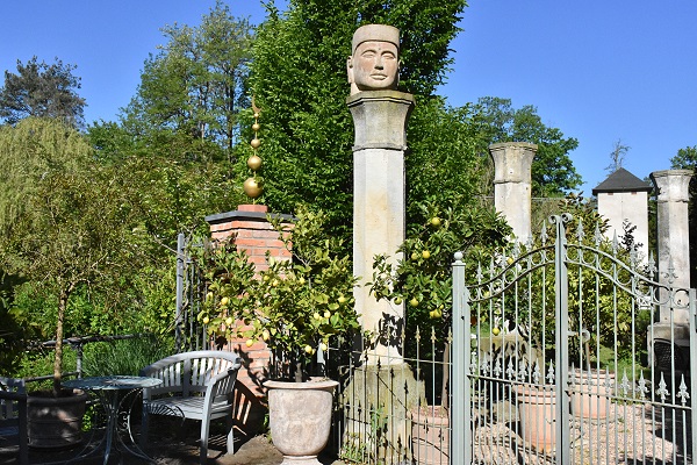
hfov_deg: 53.1
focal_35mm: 36
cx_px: 348
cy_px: 232
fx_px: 697
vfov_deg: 36.9
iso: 3600
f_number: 11
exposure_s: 1/8000
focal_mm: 24
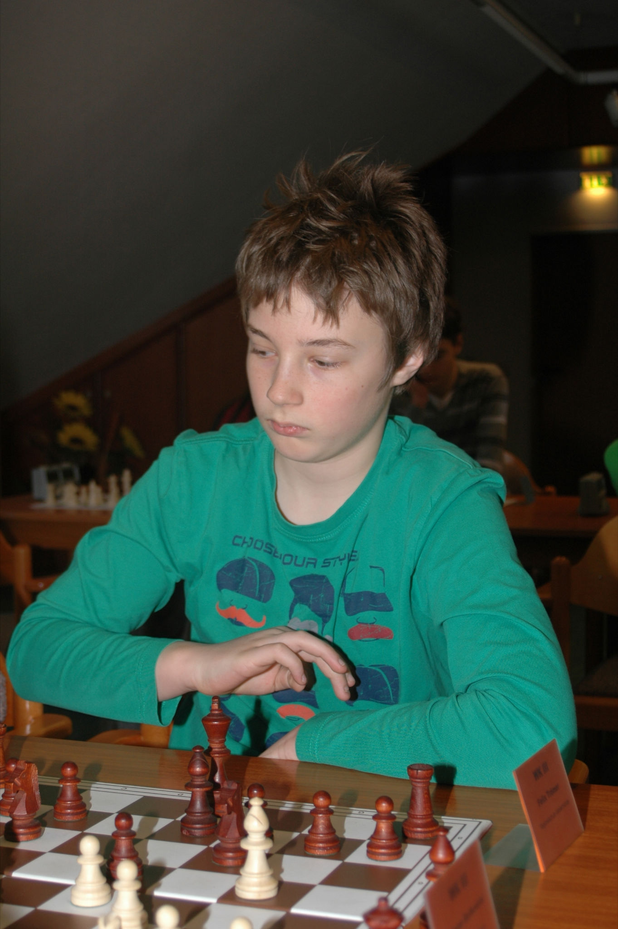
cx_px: 309
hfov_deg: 22.6
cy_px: 464
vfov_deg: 33.4
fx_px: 1547
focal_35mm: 60
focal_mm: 40
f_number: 5.3
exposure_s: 1/60
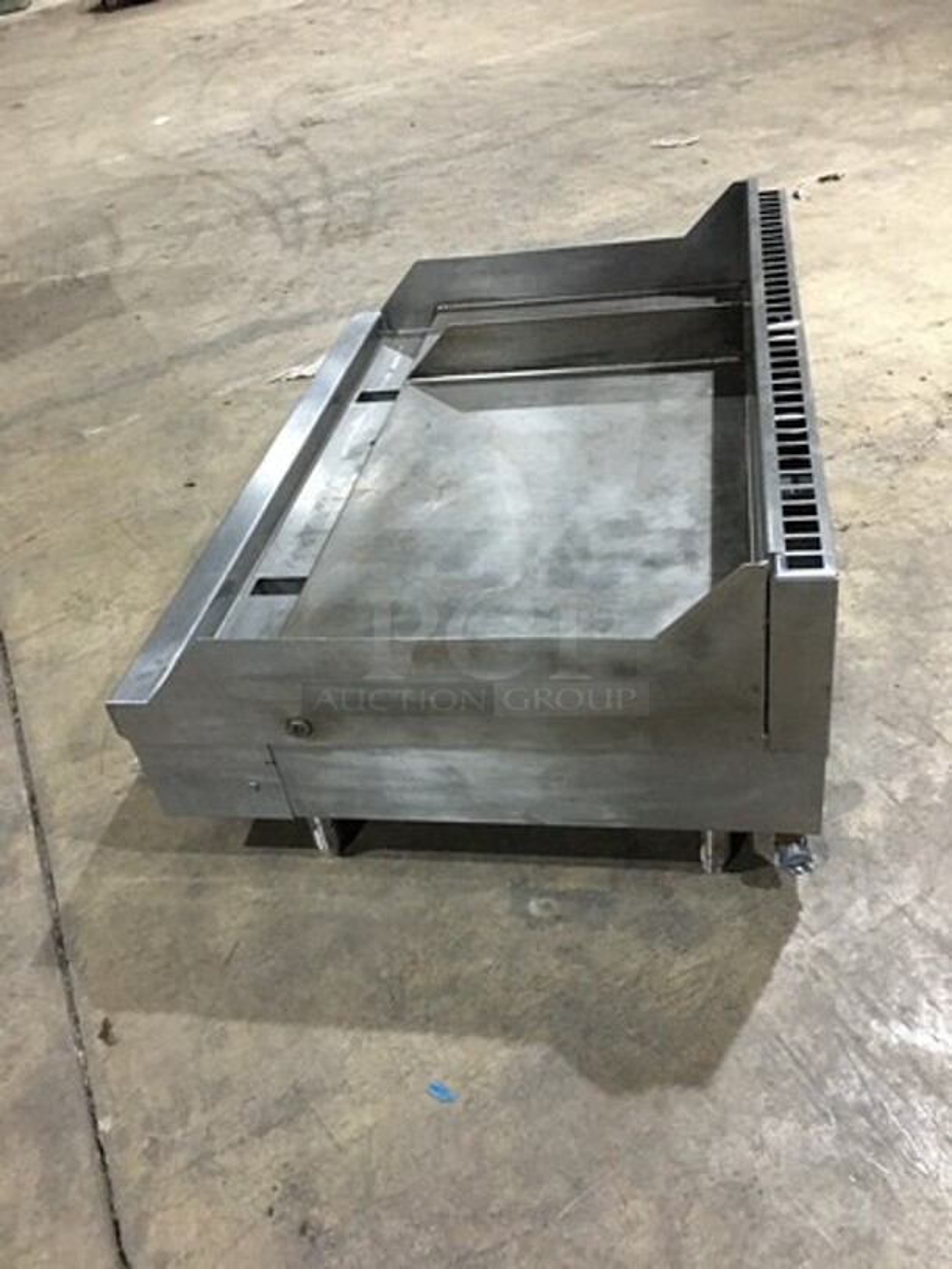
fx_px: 1063
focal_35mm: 29
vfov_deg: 61.7
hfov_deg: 48.2
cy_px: 634
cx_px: 476
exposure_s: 1/4
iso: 80
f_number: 2.2
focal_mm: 4.15
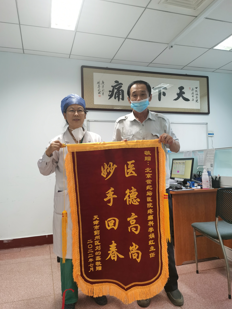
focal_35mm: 28
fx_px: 250
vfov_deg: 63.4
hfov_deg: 49.7
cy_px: 151
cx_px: 113
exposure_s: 1/50
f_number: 1.6
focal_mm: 5.56
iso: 160
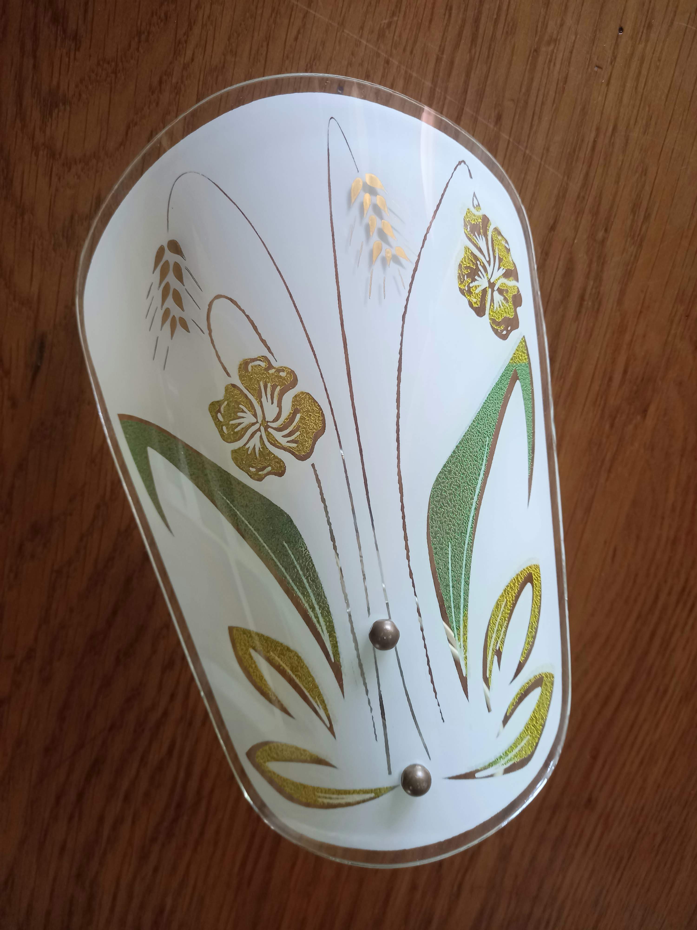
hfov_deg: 54.9
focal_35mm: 25
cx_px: 348
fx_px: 671
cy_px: 465
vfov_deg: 69.4
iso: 250
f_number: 2
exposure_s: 1/30
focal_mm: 4.6
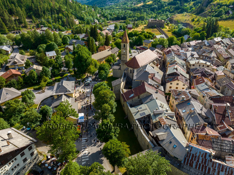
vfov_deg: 56.8
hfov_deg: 71.6
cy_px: 88
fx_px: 162
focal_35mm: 24
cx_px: 117
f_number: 11
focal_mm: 12.3
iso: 200
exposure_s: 1/200
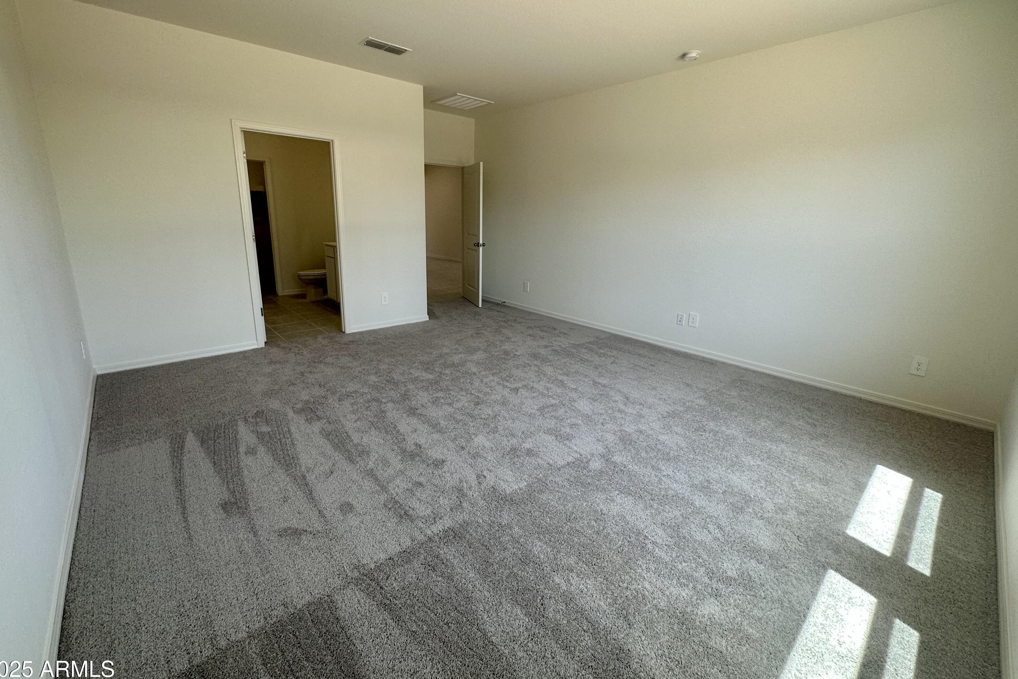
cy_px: 312
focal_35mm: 15
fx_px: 424
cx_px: 507
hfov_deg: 100.4
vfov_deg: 77.2
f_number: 2.2
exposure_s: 1/120
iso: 80
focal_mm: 2.22
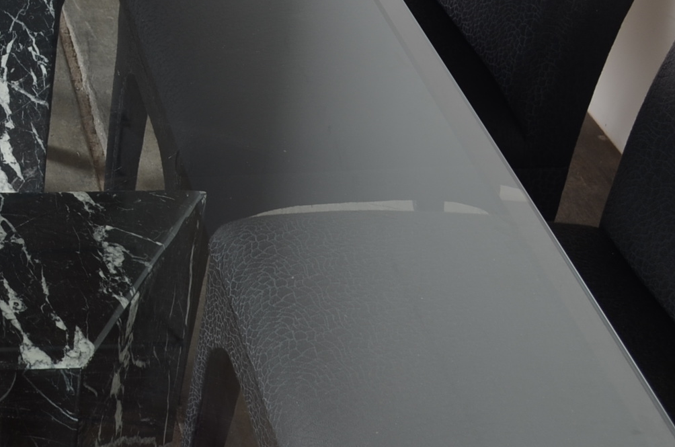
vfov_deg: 16.8
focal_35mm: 81
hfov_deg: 23.2
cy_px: 173
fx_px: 1516
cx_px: -113
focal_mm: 22
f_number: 7.1
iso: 100
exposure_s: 1/80
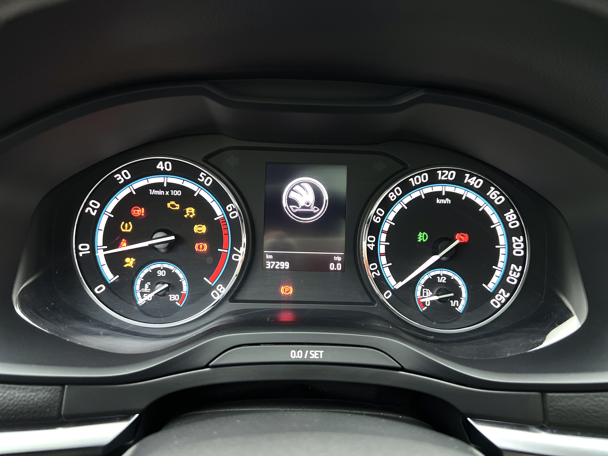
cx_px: 304
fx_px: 457
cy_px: 228
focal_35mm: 26
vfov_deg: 53.1
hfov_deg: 67.3
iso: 200
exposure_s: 1/56
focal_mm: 5.7
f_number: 1.5
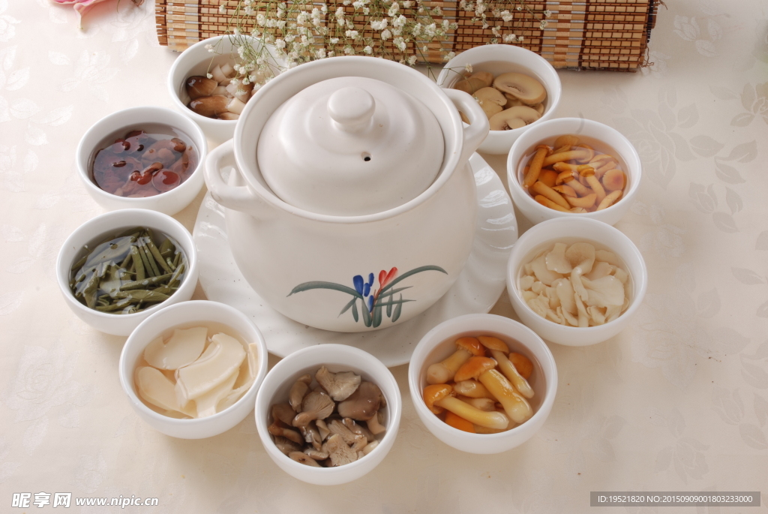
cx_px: 384
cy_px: 257
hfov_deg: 30.5
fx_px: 1409
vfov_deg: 20.7
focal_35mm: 66
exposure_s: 1/125
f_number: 20
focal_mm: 44
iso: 100
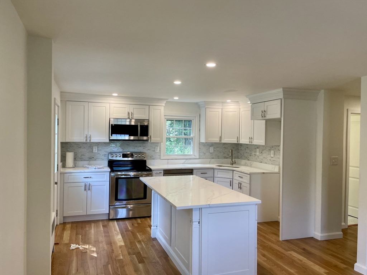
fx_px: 276
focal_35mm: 26
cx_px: 184
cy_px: 138
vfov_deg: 53.1
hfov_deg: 67.3
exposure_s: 1/120
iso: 100
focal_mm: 4.2
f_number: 1.6
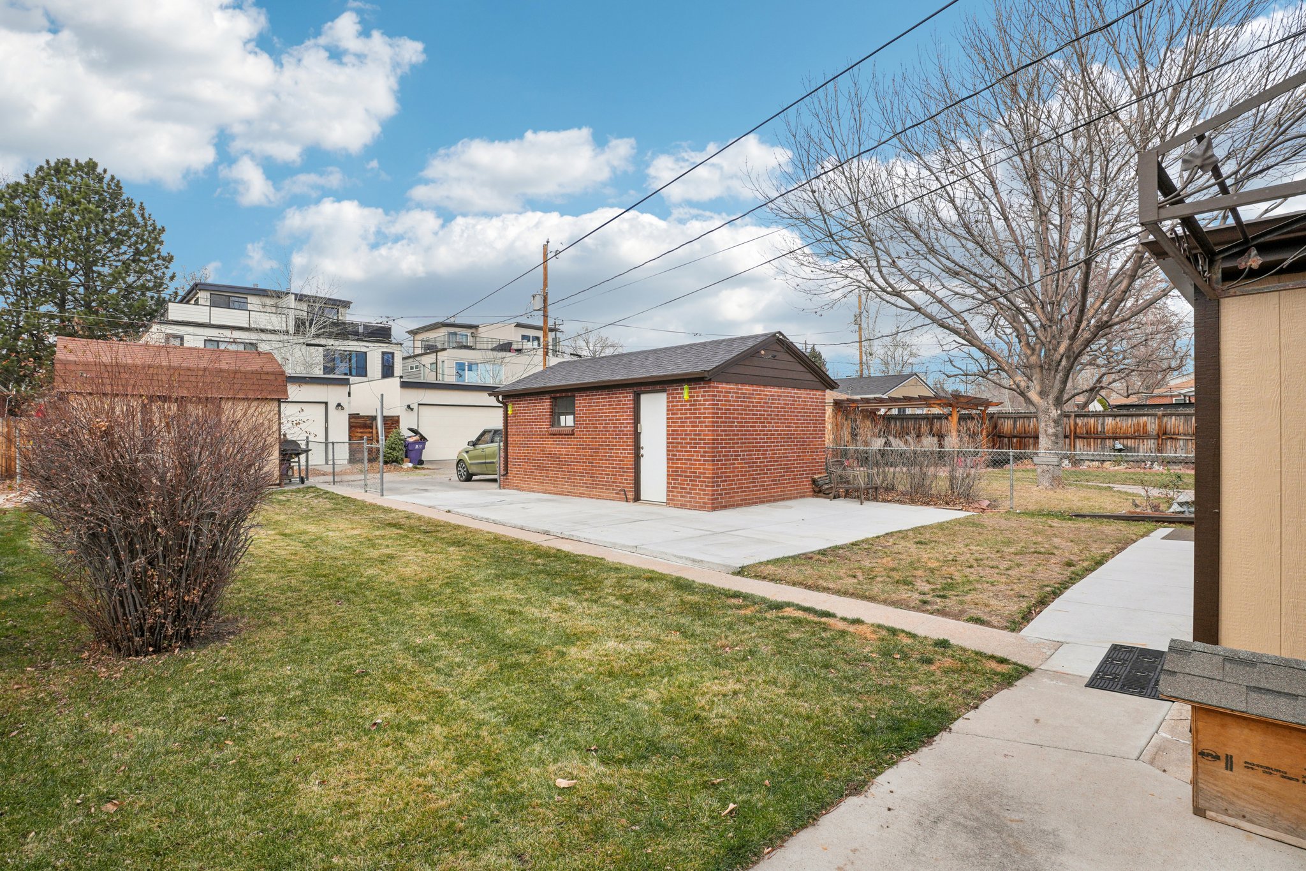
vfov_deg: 72.0
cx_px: 653
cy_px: 436
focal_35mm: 16
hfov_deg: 95.0
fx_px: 598
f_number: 8
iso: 100
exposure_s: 1/250
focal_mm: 11
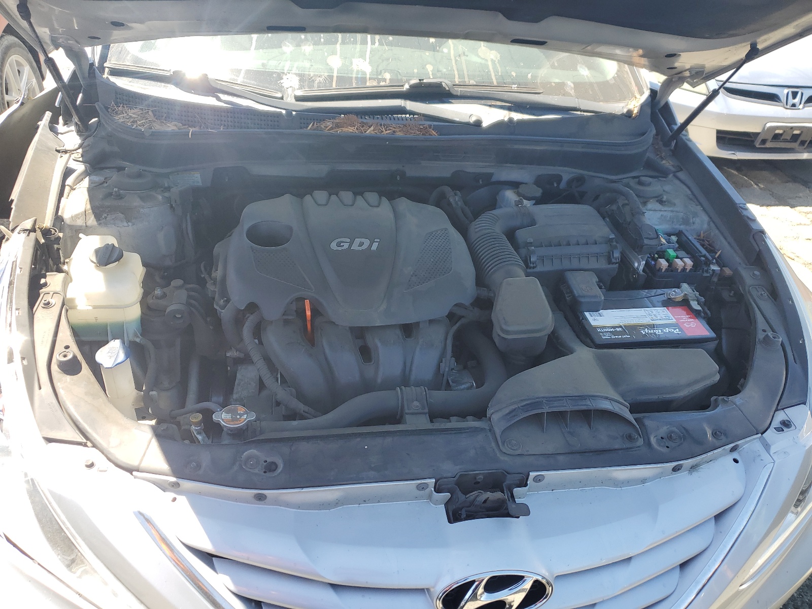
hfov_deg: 67.3
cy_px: 304
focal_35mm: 26
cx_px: 406
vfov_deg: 53.1
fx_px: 610
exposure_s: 1/526
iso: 50
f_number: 1.5
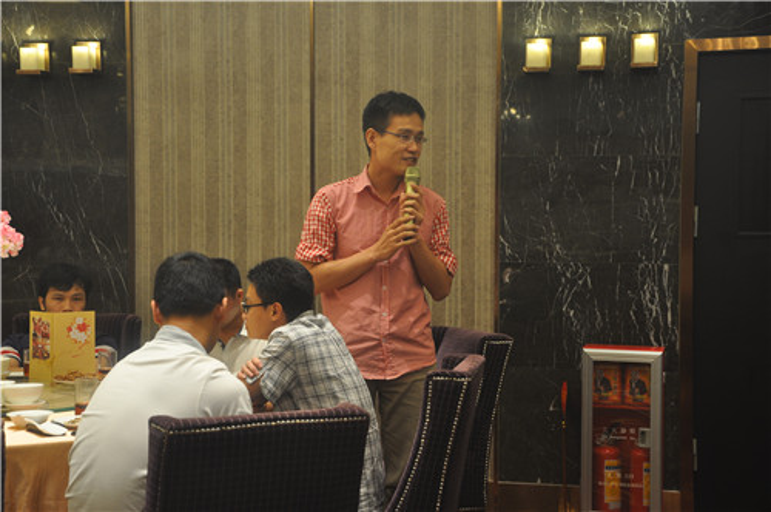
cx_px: 386
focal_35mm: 72
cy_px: 256
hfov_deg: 28.1
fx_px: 1540
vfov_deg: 18.9
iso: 400
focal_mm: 48
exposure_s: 1/20
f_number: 4.8
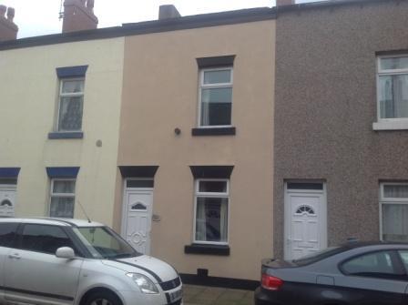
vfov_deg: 40.6
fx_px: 412
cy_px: 152
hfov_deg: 52.7
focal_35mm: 35
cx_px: 204
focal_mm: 4.28
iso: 50
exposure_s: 1/140
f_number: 2.4
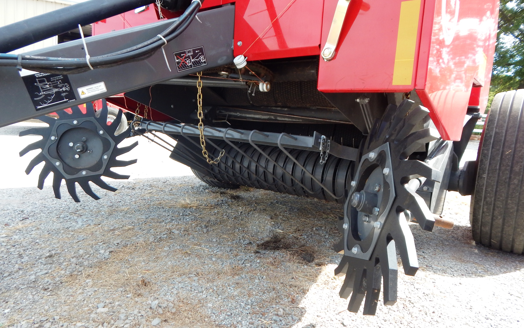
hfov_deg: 74.8
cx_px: 257
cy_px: 166
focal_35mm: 24
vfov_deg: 51.1
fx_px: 343
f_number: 3
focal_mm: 4
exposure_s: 1/320
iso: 125
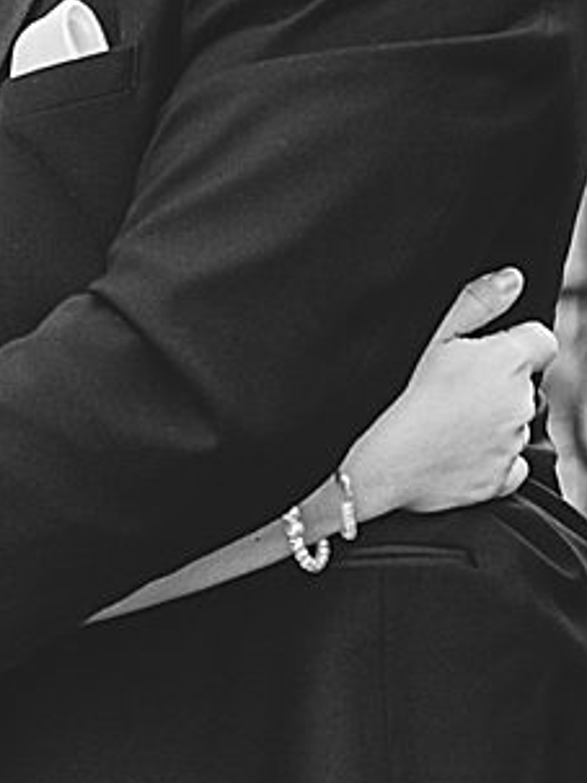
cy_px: -651
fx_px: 20228
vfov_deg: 2.2
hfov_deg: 1.7
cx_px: 403
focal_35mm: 894
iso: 800
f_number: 2.8
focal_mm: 200
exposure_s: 1/200
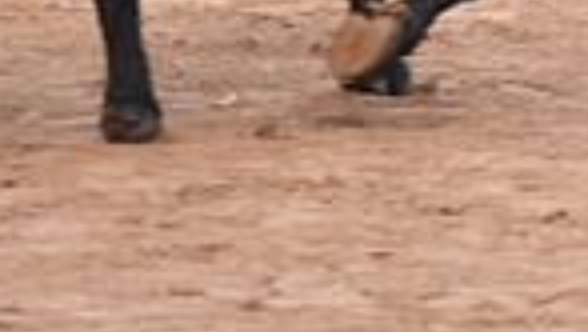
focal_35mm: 1087
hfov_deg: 2.0
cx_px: 752
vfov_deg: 1.1
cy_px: -738
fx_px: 16963
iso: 2500
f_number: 3.5
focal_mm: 180
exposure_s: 1/320
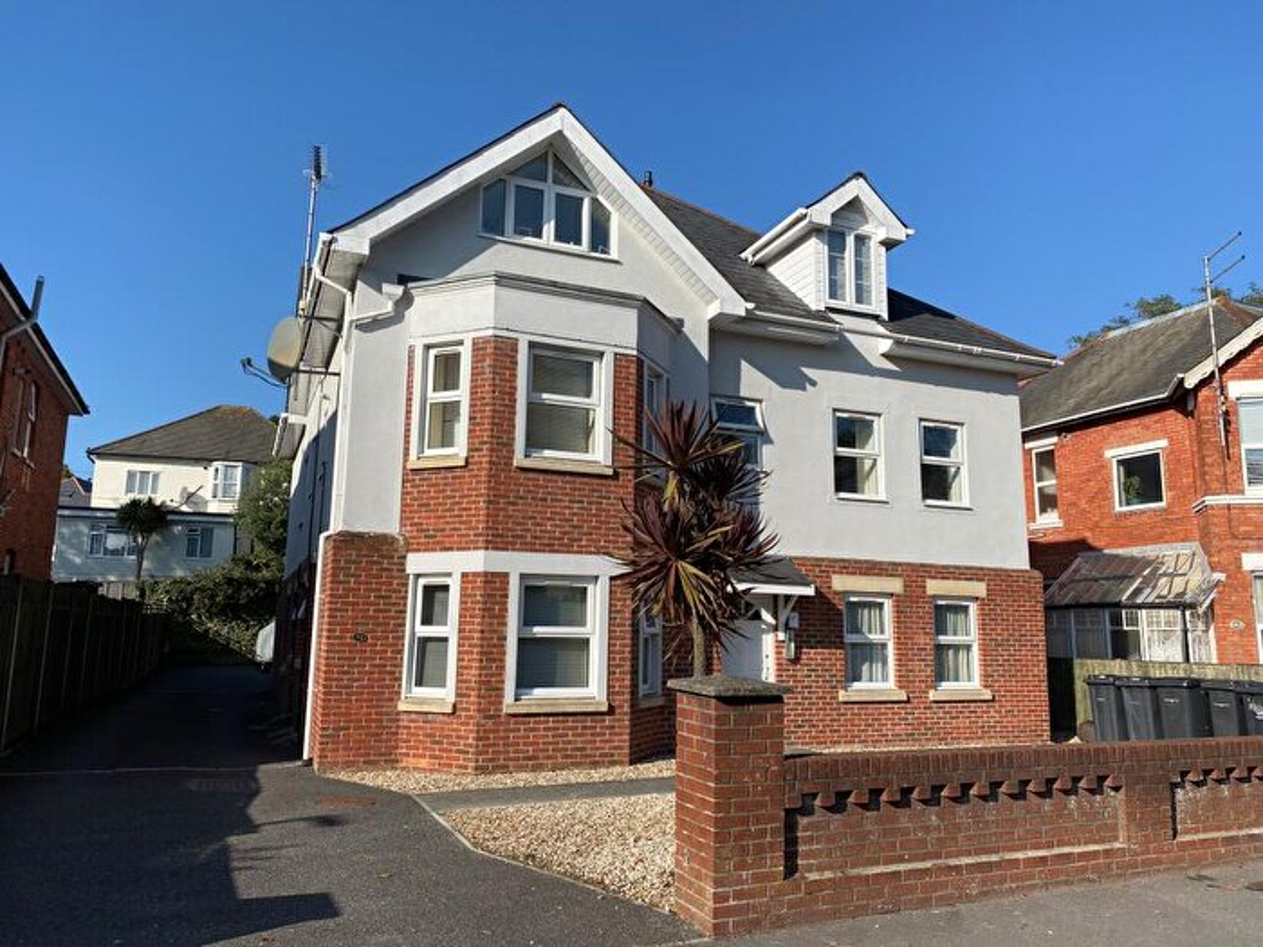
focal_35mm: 26
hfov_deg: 67.3
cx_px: 632
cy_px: 474
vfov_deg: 53.1
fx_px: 949
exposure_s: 1/3401
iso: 32
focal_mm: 4.25
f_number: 1.8
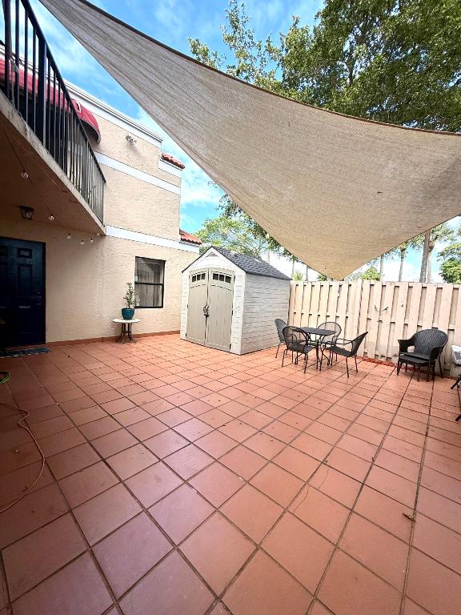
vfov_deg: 102.1
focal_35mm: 14
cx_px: 230
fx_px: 249
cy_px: 308
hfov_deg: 85.7
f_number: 2.2
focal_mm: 2.22
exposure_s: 1/531
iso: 64
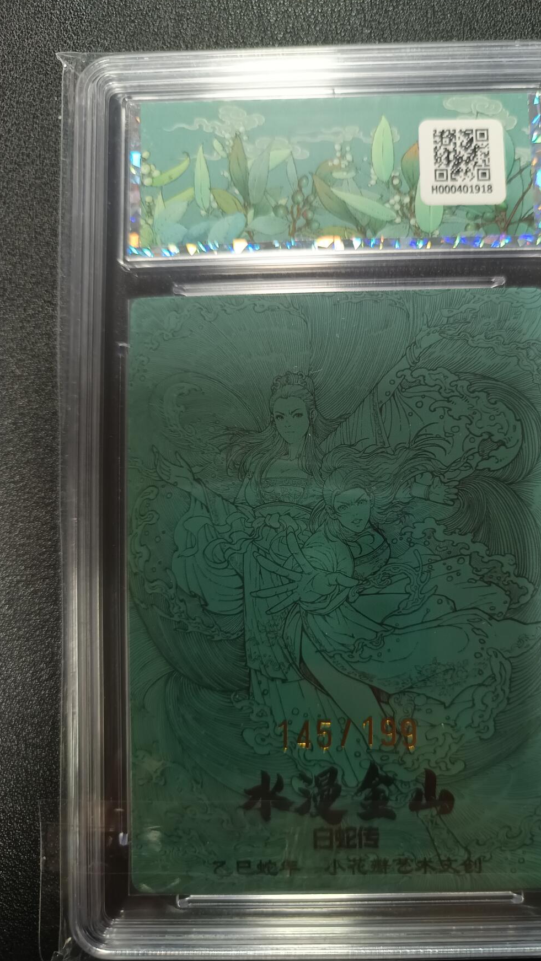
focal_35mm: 27
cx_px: 361
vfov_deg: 69.8
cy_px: 490
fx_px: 688
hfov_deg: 42.3
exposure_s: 1/50
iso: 1003
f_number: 1.7
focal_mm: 5.31
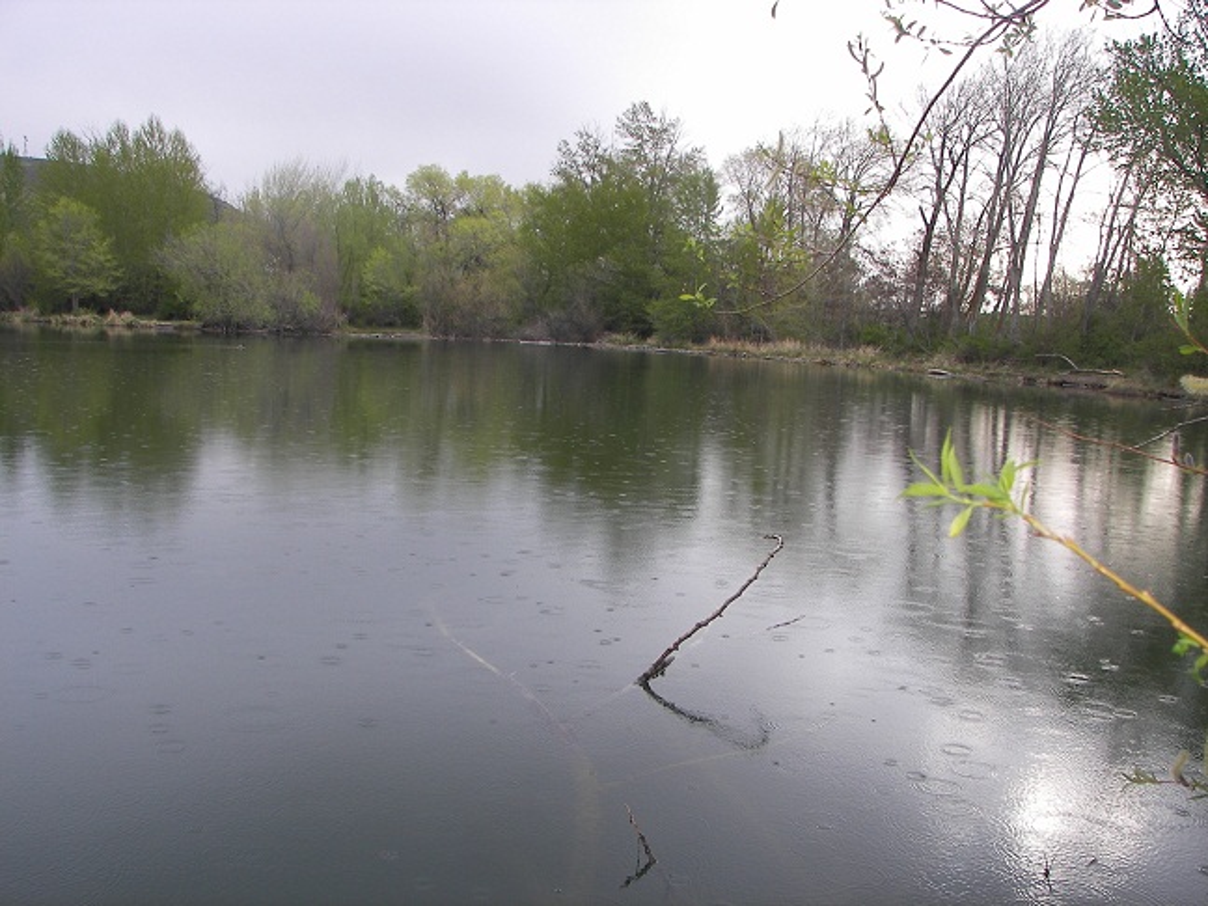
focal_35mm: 36
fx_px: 1256
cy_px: 453
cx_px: 604
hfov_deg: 51.4
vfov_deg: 39.7
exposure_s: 1/100
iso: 50
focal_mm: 6
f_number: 2.8
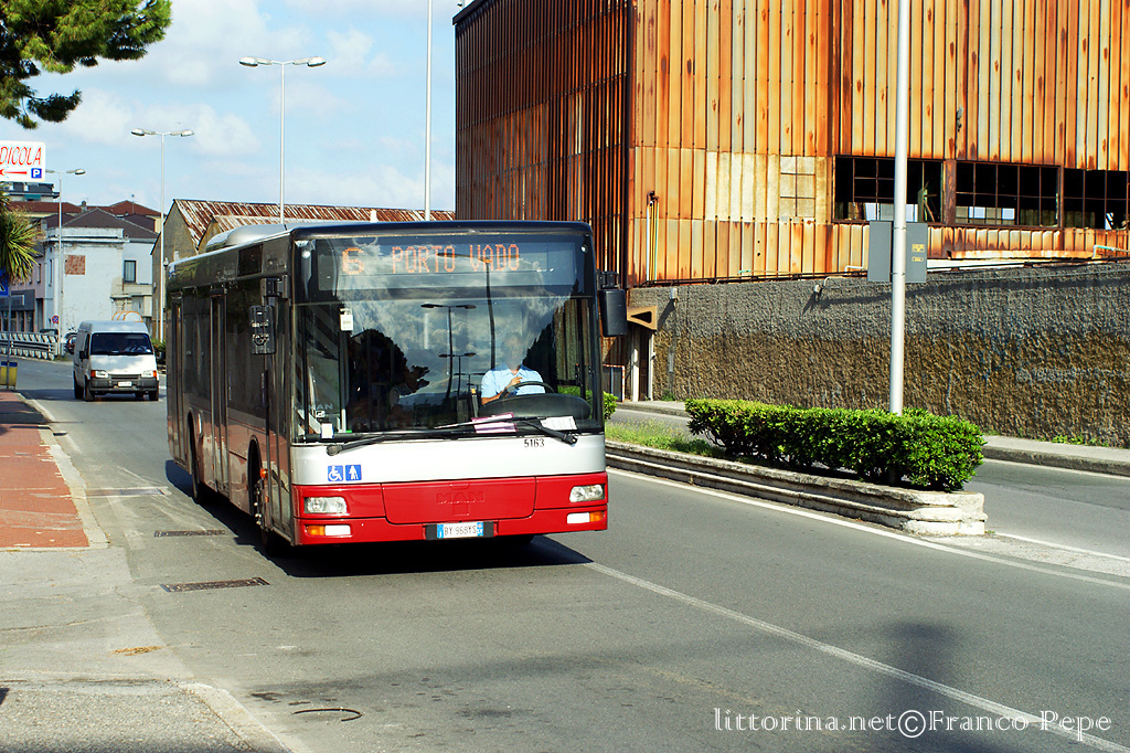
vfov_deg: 18.2
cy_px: 376
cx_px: 565
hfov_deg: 27.0
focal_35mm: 75
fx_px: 2353
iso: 200
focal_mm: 50
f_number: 6.3
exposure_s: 1/500
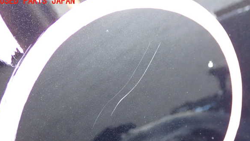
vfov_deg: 24.3
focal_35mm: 49
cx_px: 125
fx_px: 325
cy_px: 92
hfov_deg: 42.1
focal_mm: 7.84
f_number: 2.9
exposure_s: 1/40
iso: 800
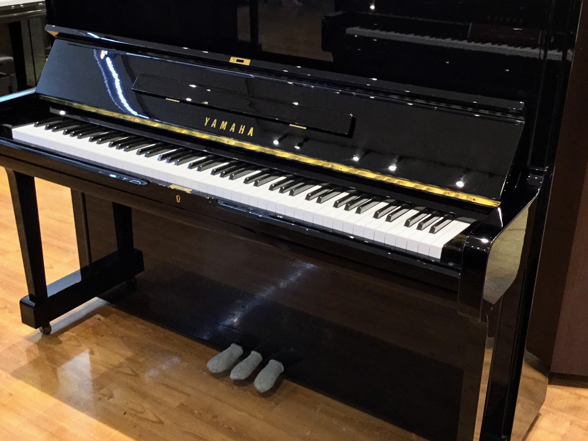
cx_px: 305
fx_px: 747
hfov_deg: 42.9
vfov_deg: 32.9
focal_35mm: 44
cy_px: 216
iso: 200
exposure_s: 1/24
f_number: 2.4
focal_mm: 3.3
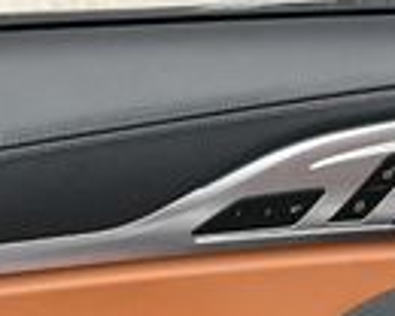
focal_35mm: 167
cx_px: 21
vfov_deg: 9.0
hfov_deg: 11.5
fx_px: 1952
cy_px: 456
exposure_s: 1/250
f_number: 5.6
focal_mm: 18
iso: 360
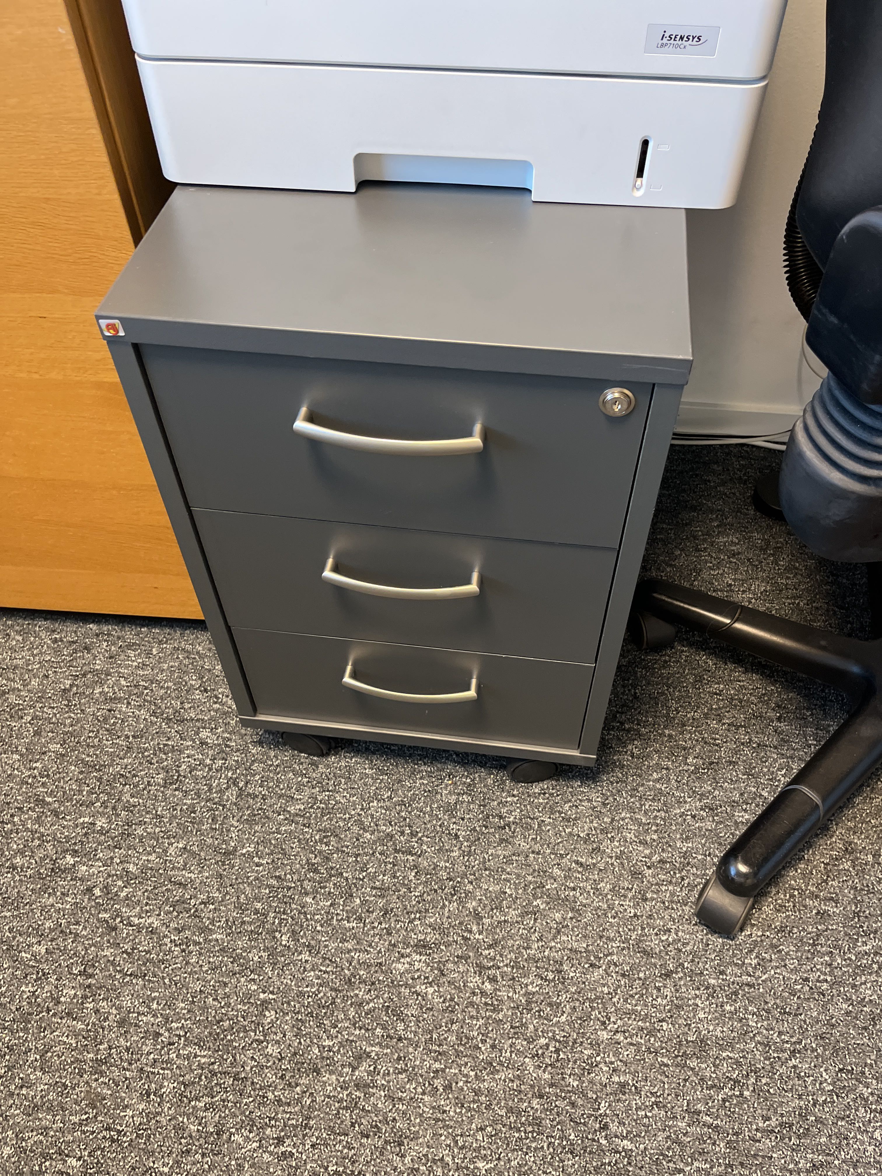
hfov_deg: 53.1
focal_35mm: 26
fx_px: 883
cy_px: 588
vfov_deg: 67.3
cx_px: 441
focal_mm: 5.1
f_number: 1.6
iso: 200
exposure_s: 1/50
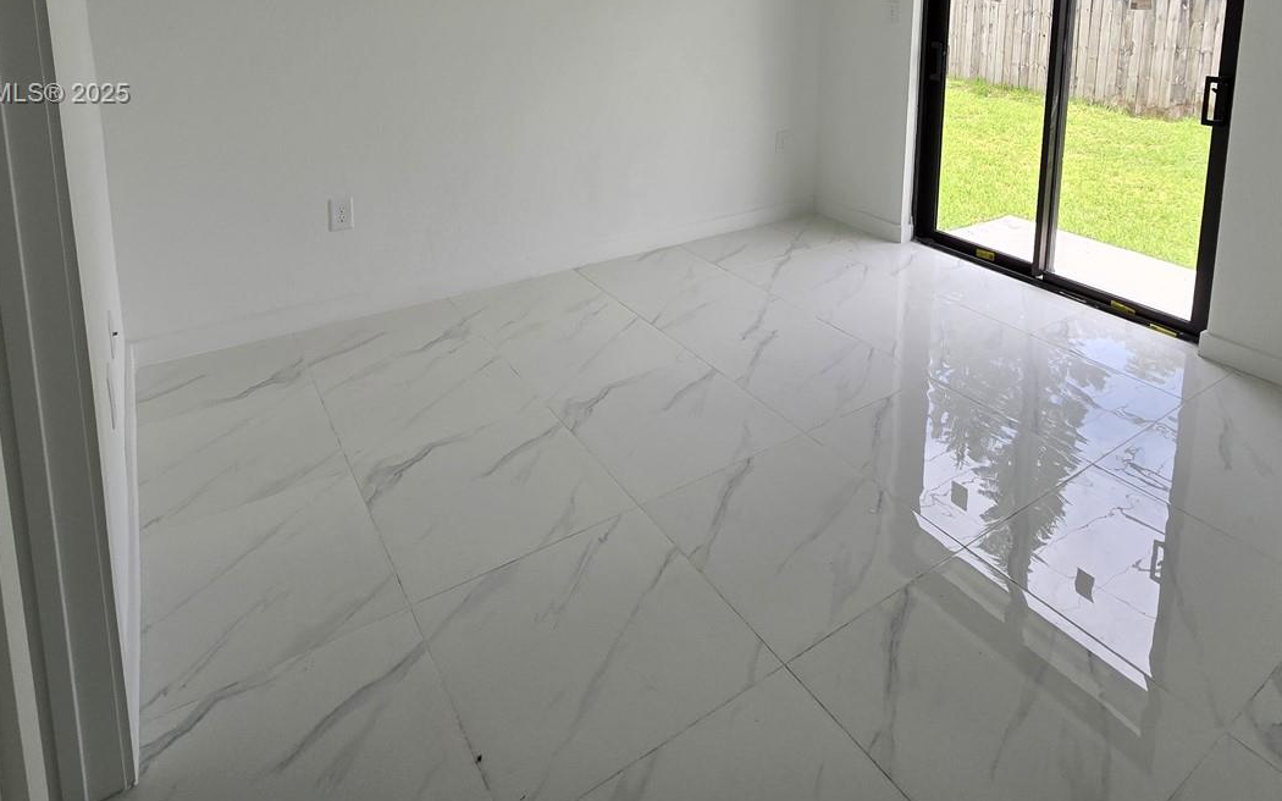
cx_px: 715
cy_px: 95
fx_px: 734
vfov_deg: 51.3
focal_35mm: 21
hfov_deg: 82.0
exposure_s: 1/184
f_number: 2.2
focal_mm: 2.2
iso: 50
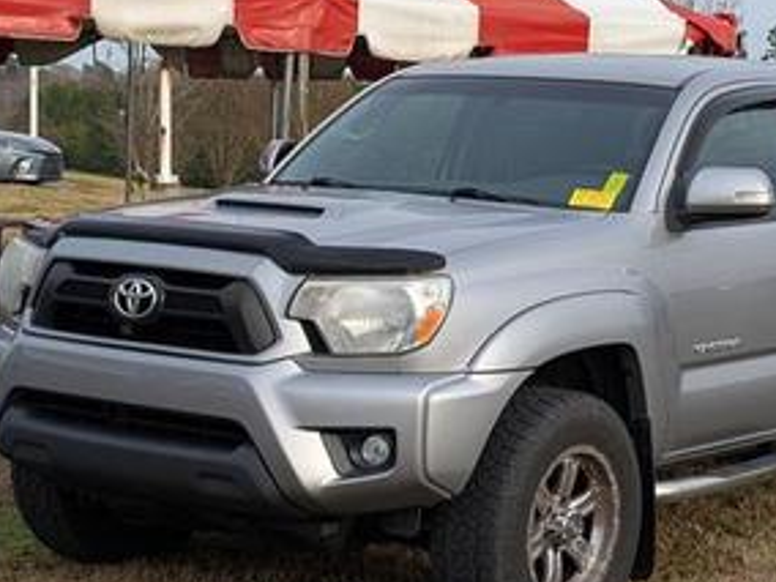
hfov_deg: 22.3
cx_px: 571
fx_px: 1950
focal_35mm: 87
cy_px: 303
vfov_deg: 17.0
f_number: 1.68
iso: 22
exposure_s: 1/526
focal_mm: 6.9
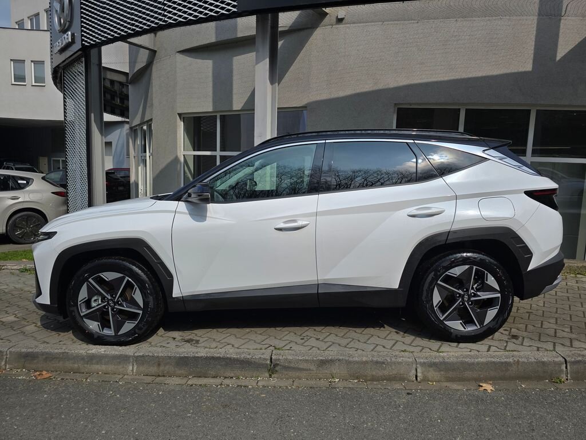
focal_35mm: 23
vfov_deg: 58.9
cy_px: 220
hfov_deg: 73.9
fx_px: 389
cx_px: 293
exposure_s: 1/1457
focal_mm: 6.3
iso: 12
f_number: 1.7
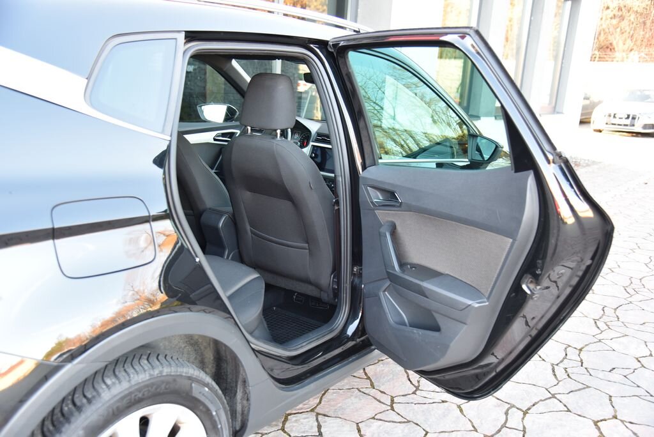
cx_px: 327
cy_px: 218
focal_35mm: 32
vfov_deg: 41.2
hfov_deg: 58.7
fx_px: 582
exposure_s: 1/40
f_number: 4
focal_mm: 32
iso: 500
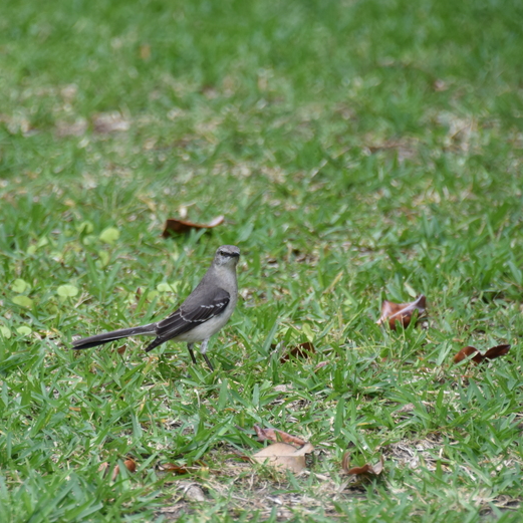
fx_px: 10701
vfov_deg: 2.8
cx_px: 184
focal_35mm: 626
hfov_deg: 2.8
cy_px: 310
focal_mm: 300
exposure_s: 1/640
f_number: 5.6
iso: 560
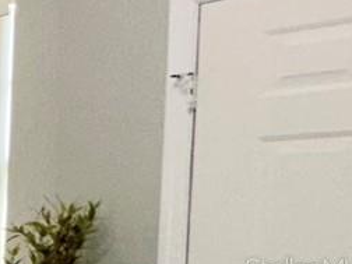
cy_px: 268
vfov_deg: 16.2
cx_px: -740
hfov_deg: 11.1
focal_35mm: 89
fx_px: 905
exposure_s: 1/122
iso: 64
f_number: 2.2
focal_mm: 2.22
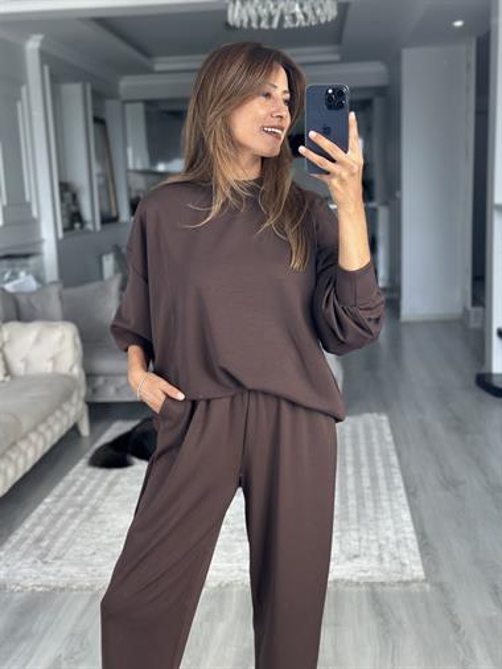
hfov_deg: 30.3
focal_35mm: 48
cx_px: 251
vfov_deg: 39.6
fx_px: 927
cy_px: 334
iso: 100
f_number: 1.78
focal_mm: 6.86
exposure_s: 1/171
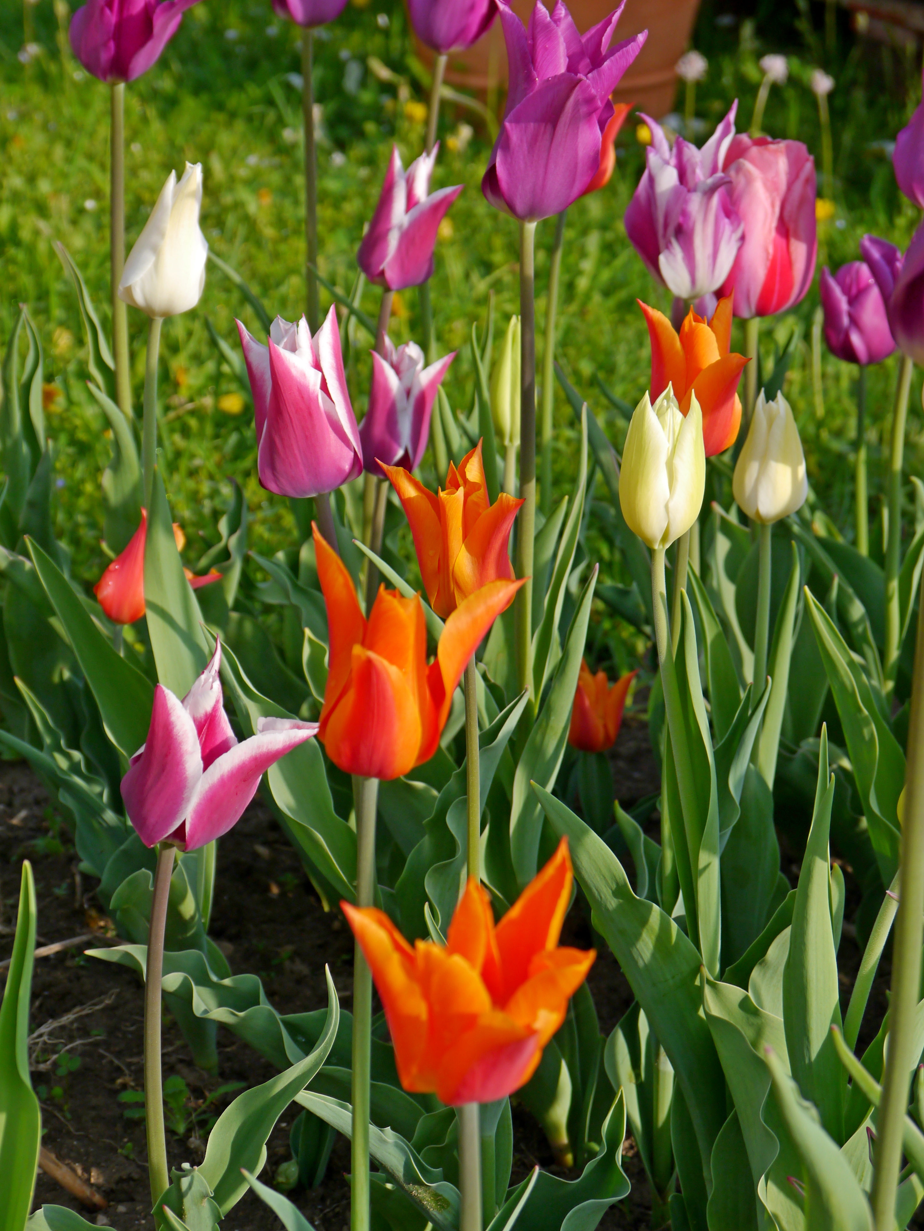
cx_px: 443
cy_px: 649
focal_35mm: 99
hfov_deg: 15.0
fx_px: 3520
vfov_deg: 19.8
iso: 160
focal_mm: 42
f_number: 7.1
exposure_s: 1/250
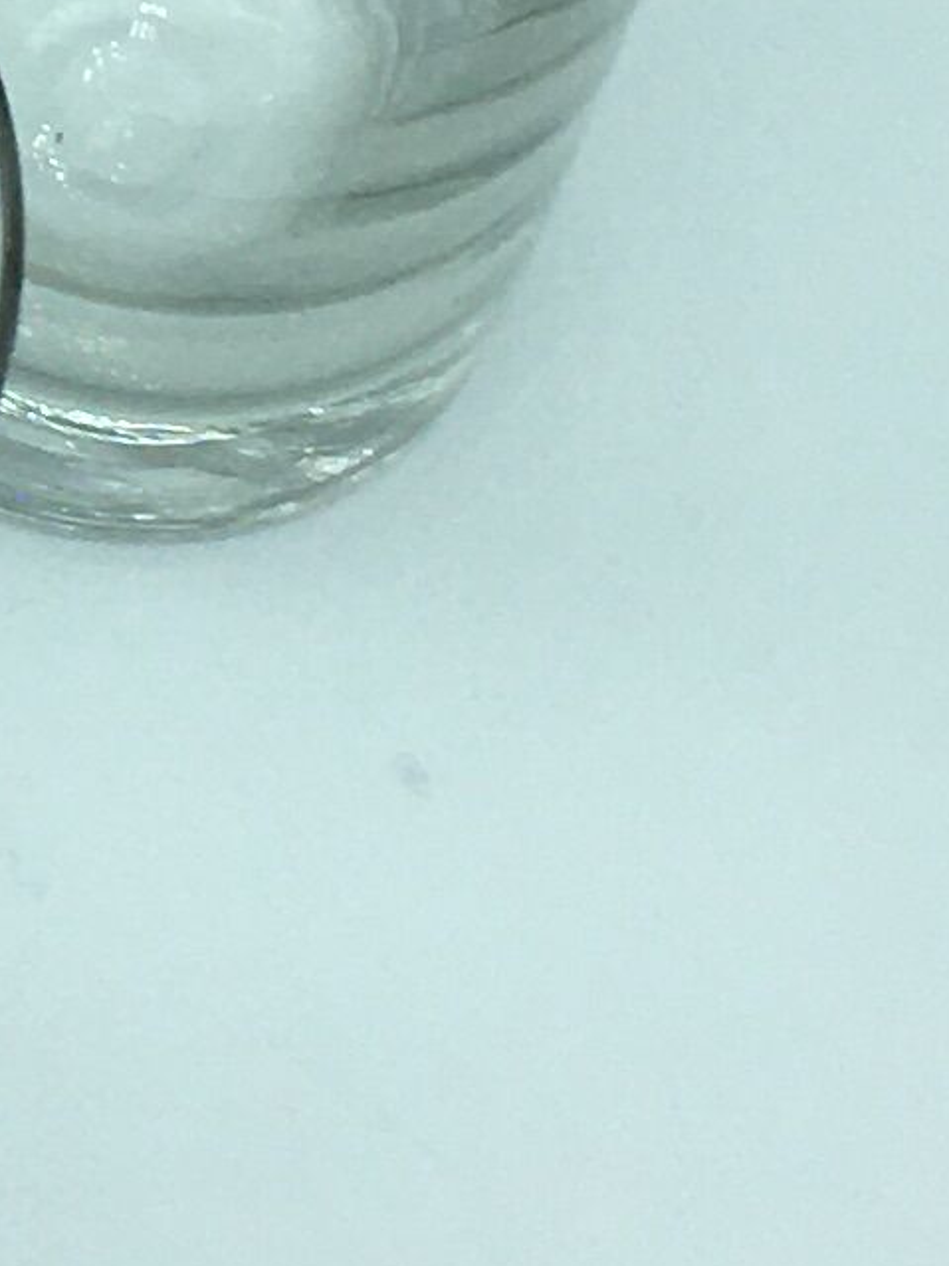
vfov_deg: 10.2
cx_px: -888
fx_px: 6692
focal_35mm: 183
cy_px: -973
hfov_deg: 7.8
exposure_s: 1/434
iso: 25
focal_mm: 4.15
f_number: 2.2
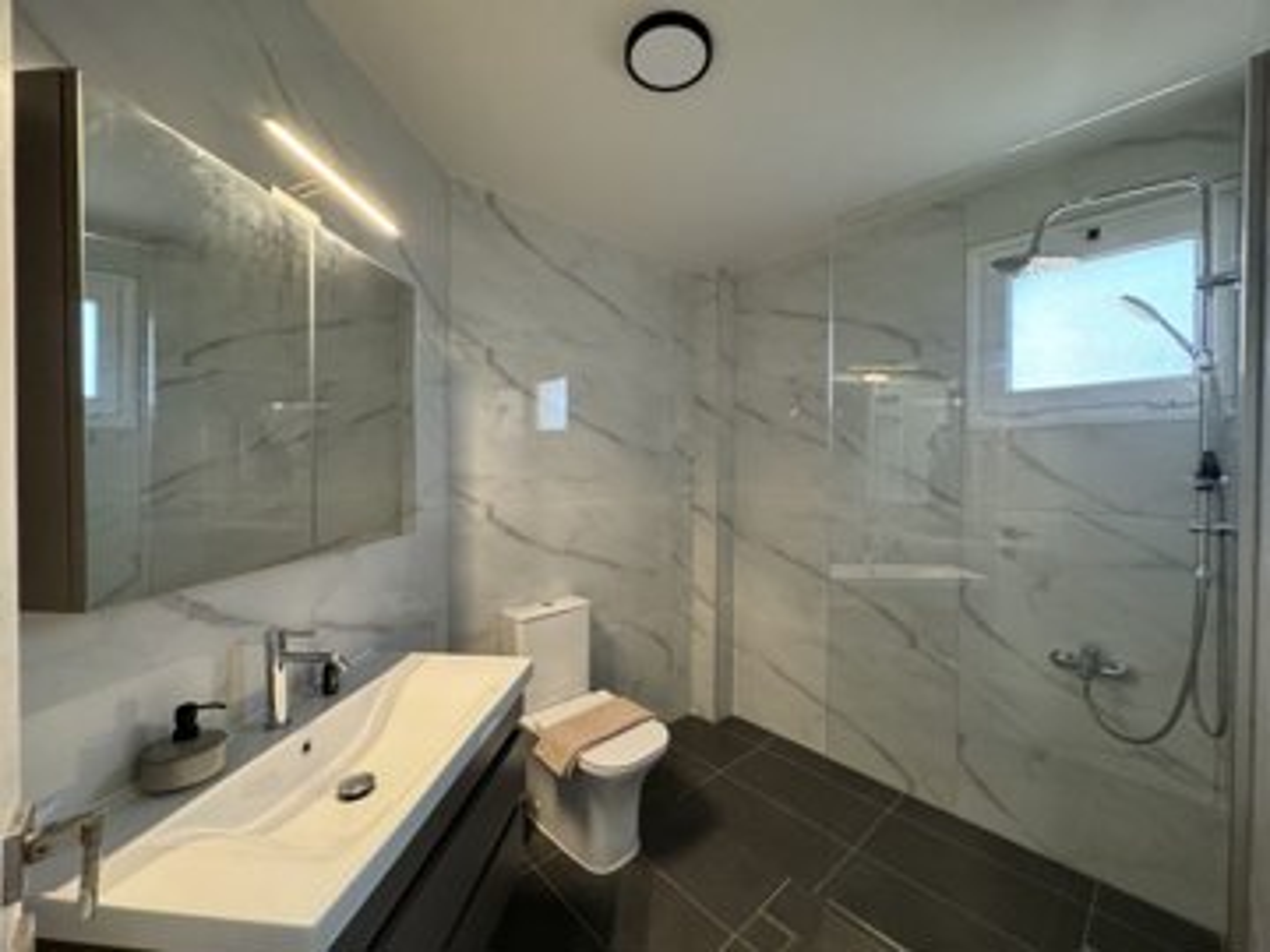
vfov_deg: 85.7
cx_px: 635
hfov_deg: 102.1
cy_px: 476
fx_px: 514
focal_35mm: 14
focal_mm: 2.22
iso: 320
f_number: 2.2
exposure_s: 1/91
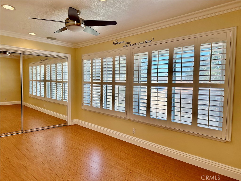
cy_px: 90
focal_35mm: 24
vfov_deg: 56.8
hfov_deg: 71.6
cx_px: 120
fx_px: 167
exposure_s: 1/426
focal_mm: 6.86
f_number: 1.78
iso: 80
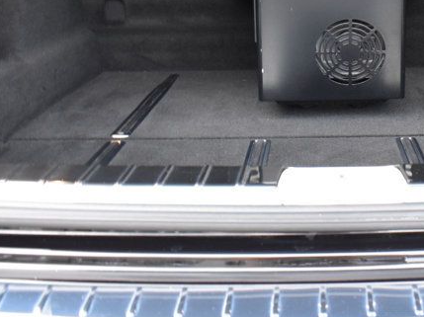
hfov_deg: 30.4
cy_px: -17
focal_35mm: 62
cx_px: 342
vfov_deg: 22.5
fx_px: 759
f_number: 6.3
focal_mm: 18
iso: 1100
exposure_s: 1/15
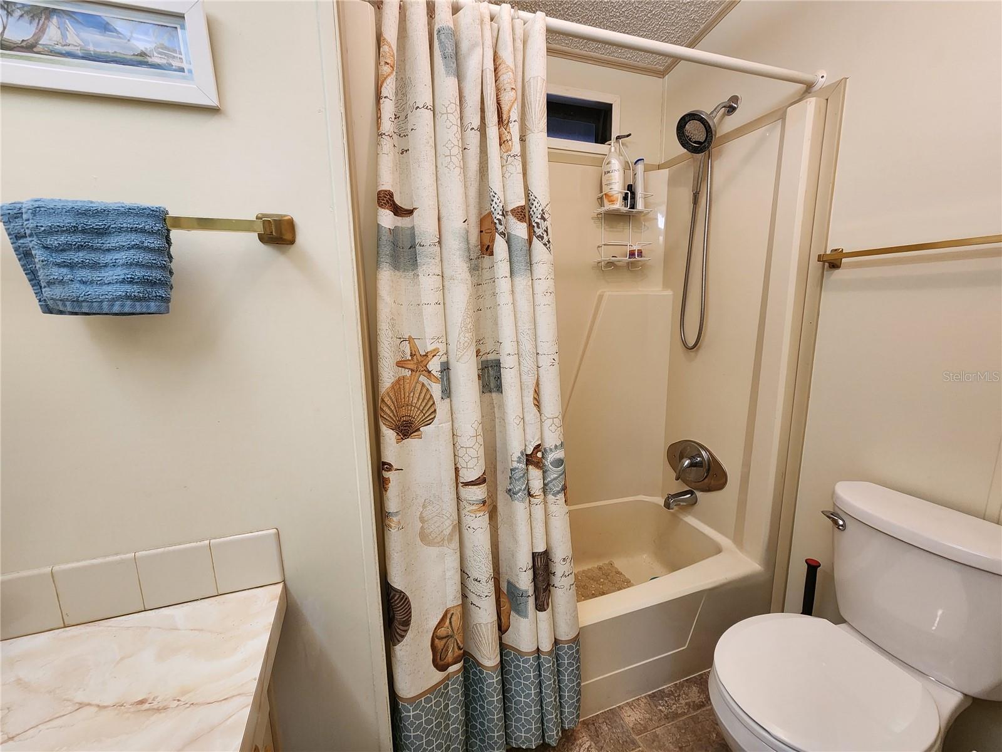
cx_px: 501
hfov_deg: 106.2
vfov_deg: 89.9
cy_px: 376
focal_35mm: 13
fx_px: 376
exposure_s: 1/60
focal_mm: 2.2
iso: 250
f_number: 2.2
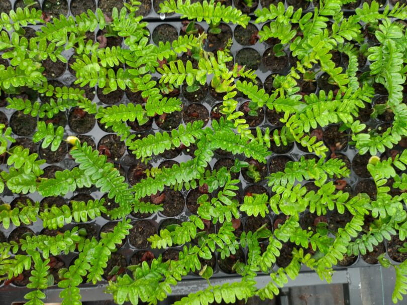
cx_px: 204
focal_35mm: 24
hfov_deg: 71.6
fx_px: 282
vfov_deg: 56.8
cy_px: 152
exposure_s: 1/60
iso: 80
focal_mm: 5.23
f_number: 1.8
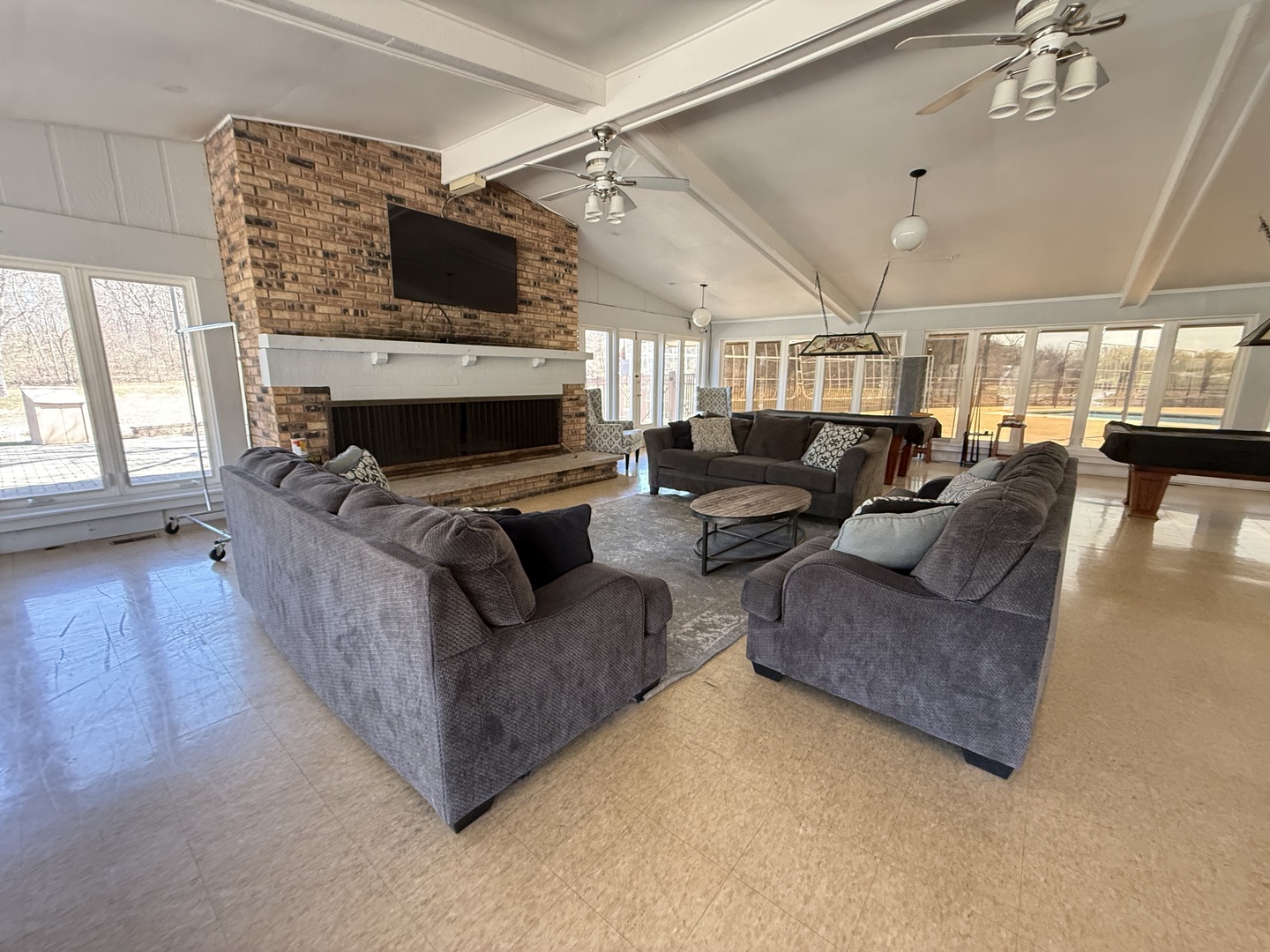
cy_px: 476
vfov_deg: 85.7
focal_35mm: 14
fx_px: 514
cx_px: 635
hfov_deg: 102.1
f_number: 2.2
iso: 400
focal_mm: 2.22
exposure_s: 1/60
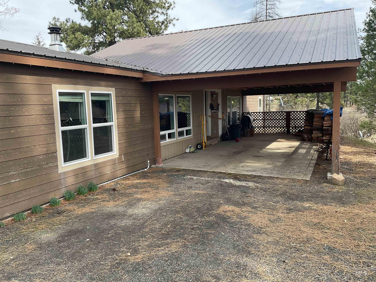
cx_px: 188
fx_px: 315
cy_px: 141
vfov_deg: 48.2
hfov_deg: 61.7
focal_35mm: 29
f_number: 1.8
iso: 16
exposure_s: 1/586
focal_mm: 3
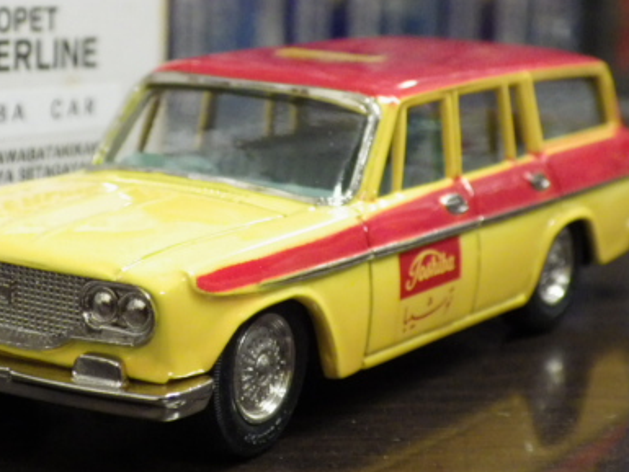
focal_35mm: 98
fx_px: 1781
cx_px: 185
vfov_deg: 15.1
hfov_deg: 19.9
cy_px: 150
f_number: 4
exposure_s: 1/30
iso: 800
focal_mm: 10.7
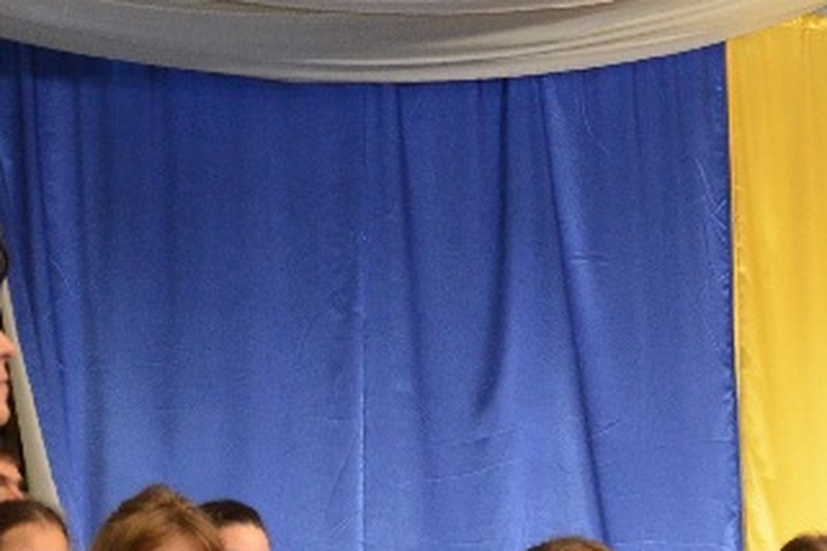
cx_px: 1069
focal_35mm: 118
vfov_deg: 11.3
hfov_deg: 16.4
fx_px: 2708
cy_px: 765
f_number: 4
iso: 1400
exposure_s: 1/60
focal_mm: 21
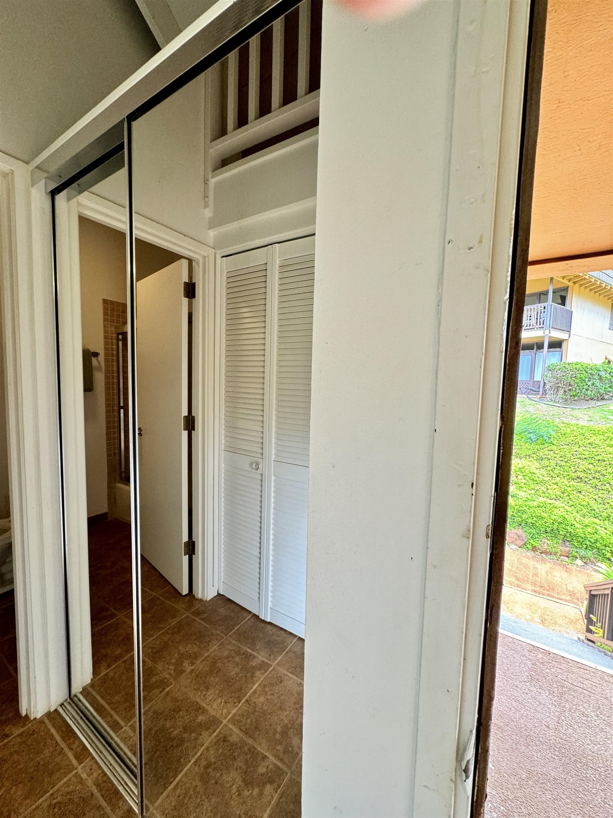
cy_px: 409
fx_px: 331
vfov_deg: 102.1
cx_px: 306
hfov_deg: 85.7
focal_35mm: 14
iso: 160
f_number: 2.2
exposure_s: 1/120
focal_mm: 2.22
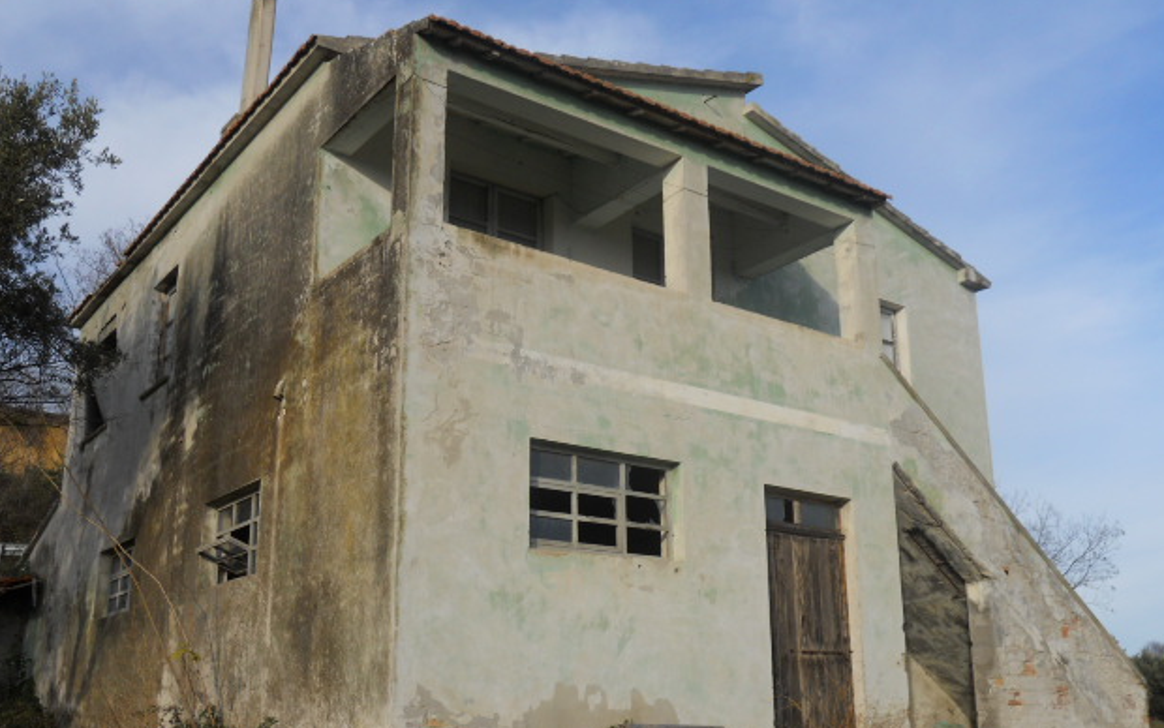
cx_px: 588
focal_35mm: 35
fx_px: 1111
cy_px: 409
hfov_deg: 55.3
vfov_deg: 36.3
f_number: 2.8
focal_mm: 5.7
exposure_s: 1/1000
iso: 80
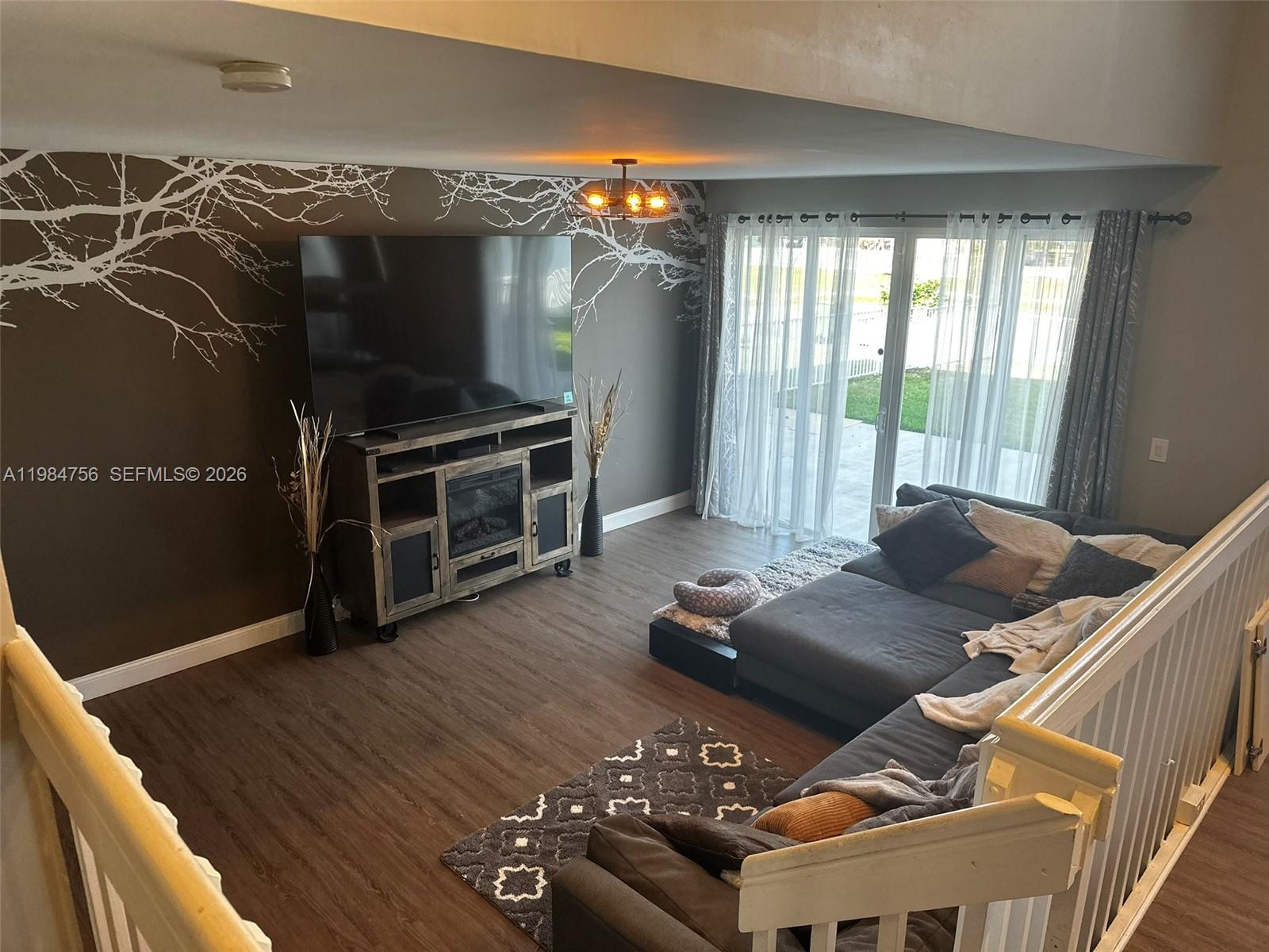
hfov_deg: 71.6
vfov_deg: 56.8
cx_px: 634
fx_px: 880
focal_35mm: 24
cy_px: 476
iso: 125
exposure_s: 1/120
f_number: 1.78
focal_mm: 6.86
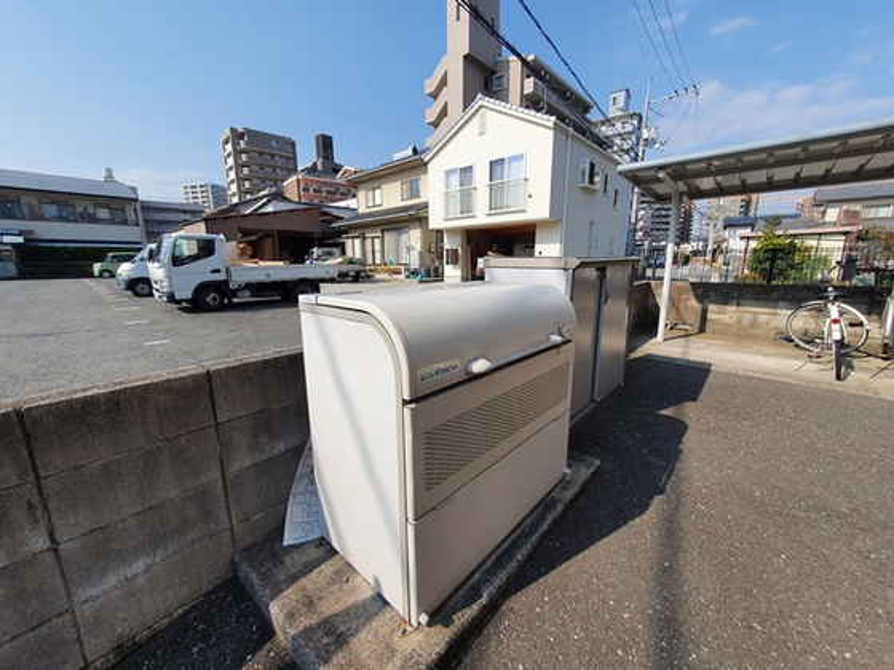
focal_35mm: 13
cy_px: 335
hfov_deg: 106.2
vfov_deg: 89.9
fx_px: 336
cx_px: 447
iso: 50
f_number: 2.2
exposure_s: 1/1116
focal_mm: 1.8
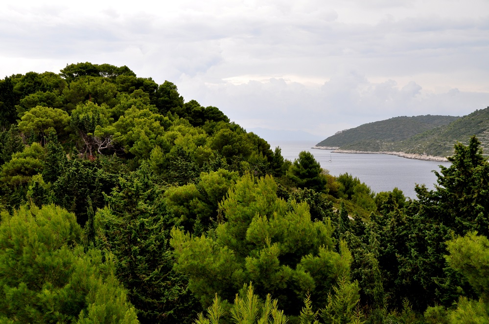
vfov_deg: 26.4
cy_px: 162
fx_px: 692
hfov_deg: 38.9
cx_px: 244
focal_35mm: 51
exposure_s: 1/250
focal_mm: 34
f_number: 8
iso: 500
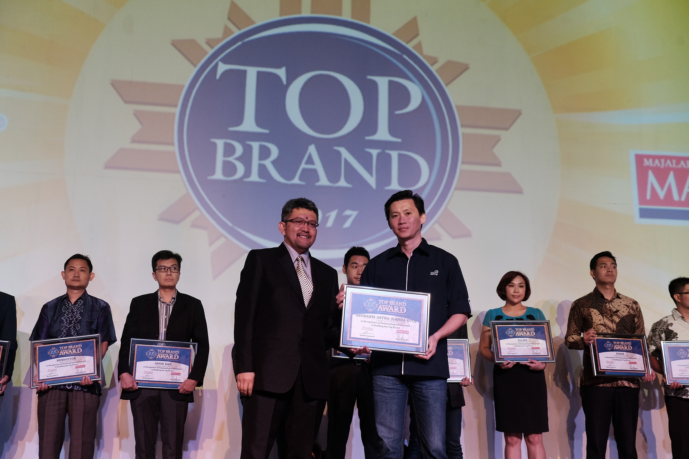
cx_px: 344
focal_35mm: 44
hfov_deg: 44.5
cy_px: 230
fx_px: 842
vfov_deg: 30.5
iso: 1250
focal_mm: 29.3
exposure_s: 1/80
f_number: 4.3
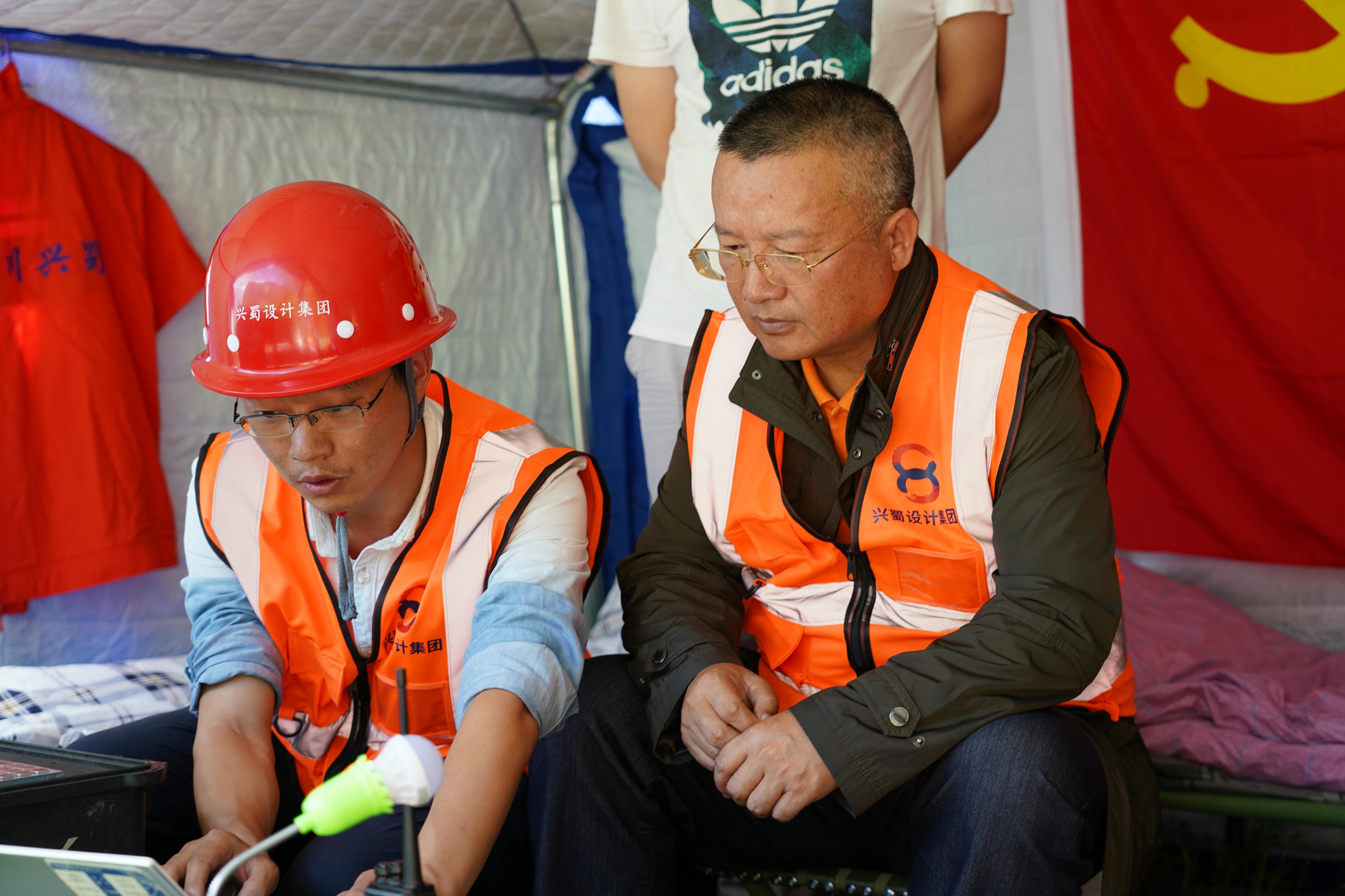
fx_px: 2204
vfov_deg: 23.0
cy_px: 448
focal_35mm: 59
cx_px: 672
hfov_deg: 33.9
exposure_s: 1/60
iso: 200
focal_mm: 59
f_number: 4
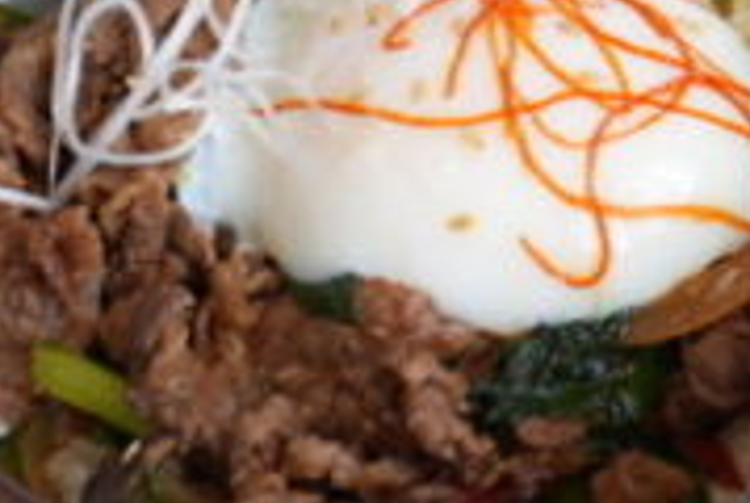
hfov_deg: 14.7
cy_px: -172
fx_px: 2859
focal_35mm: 137
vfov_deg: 9.8
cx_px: 767
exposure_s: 1/60
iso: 200
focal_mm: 16
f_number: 4
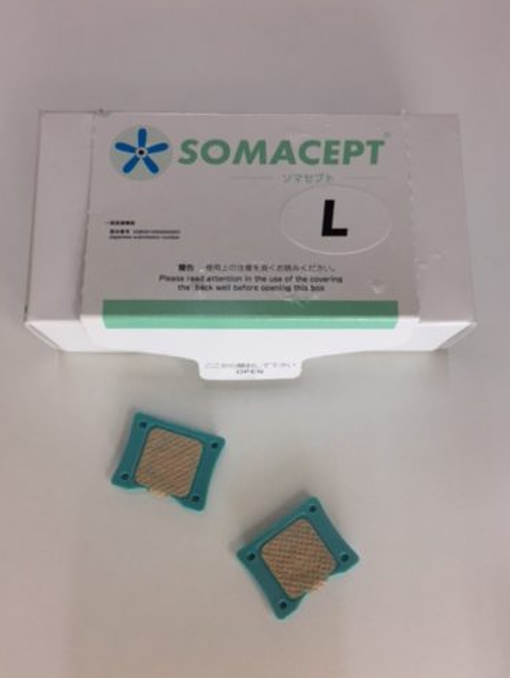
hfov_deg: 46.9
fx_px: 589
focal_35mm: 30
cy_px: 350
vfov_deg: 59.9
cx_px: 258
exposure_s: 1/100
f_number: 2.2
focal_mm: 4.15
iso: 50
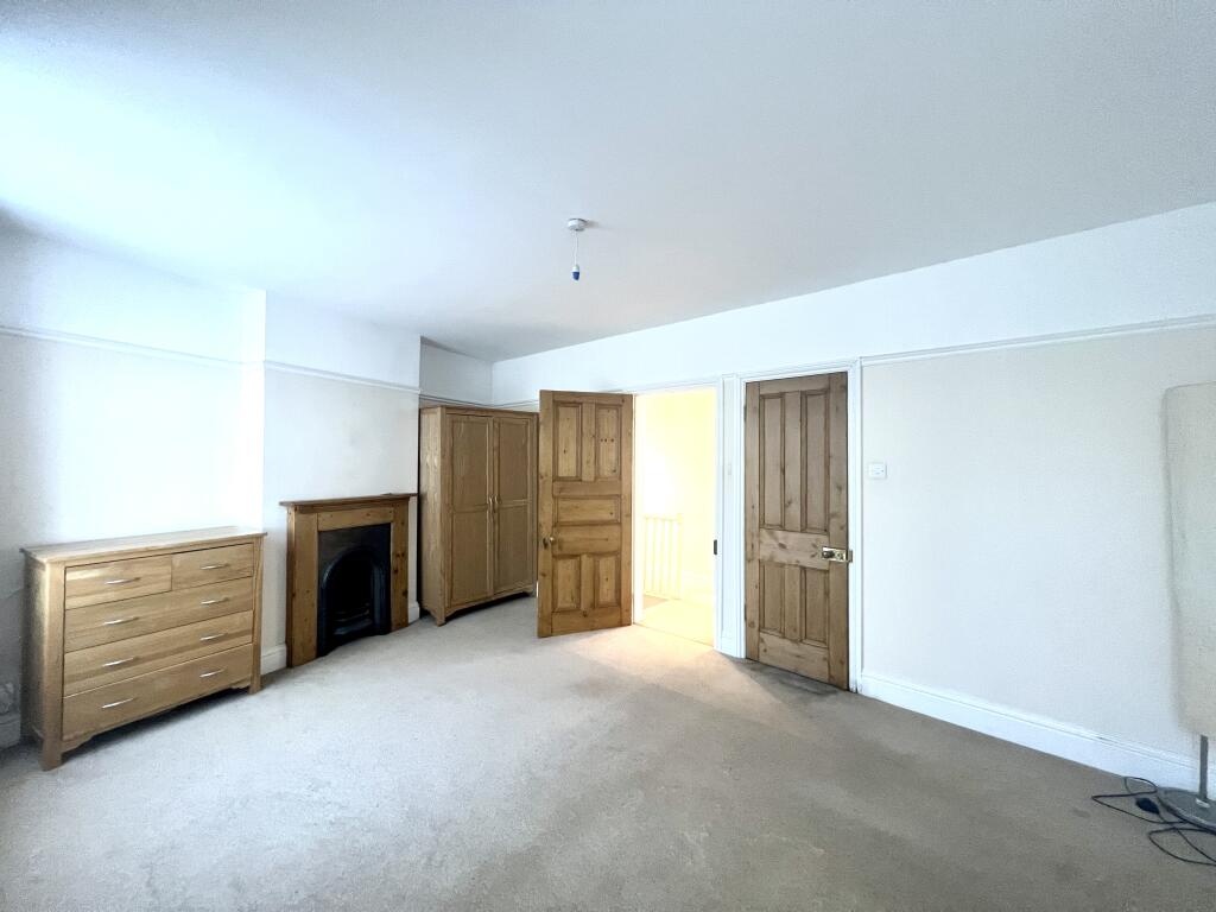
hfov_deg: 106.2
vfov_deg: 89.9
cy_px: 456
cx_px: 608
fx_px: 457
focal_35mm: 13
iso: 320
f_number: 1.8
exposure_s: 1/50
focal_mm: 1.57
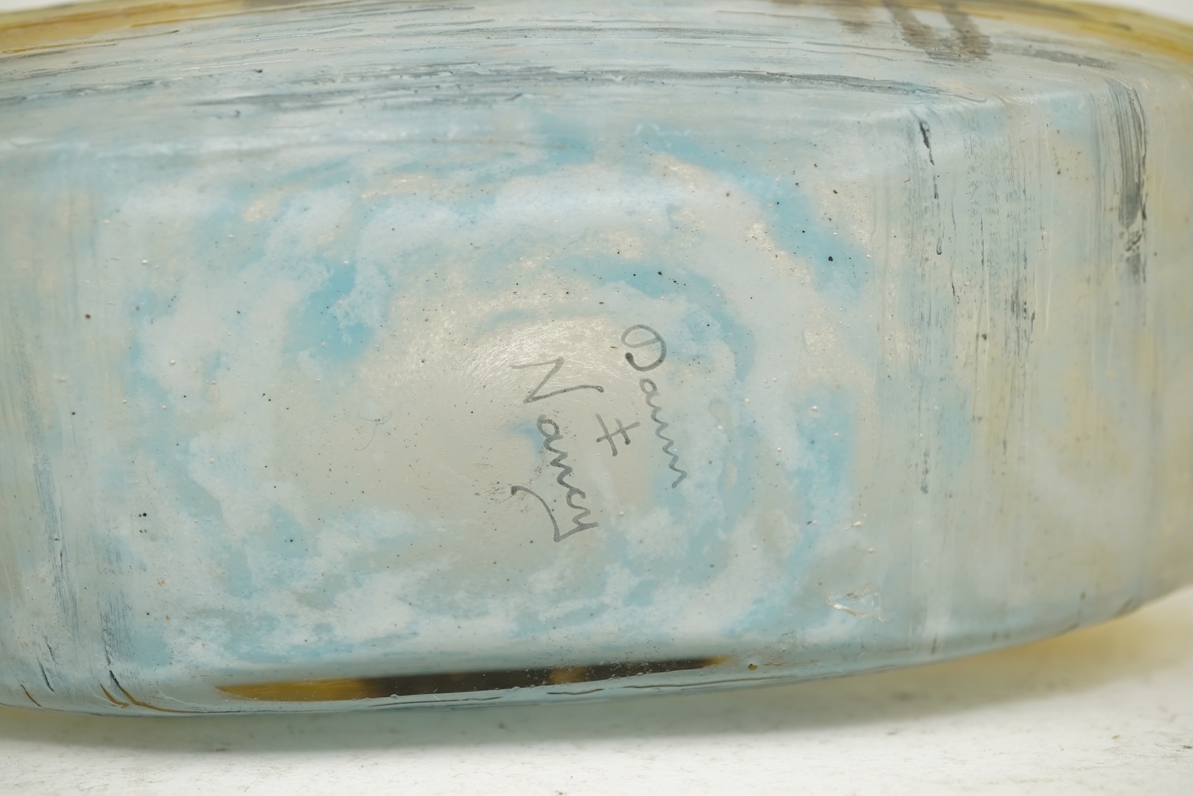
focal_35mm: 45
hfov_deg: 43.6
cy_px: 398
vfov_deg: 29.9
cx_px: 596
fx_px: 1491
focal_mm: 30
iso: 500
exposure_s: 1/40
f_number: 8
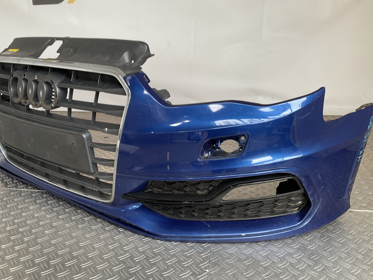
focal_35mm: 33
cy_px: 153
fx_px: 356
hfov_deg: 55.3
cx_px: 171
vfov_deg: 42.9
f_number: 1.8
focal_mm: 3
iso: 50
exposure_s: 1/60
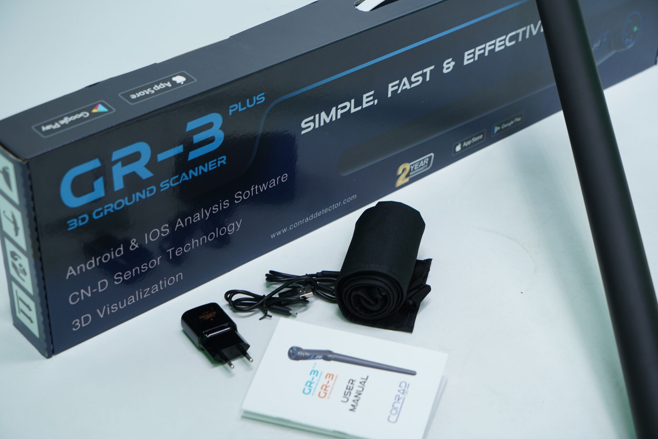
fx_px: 1279
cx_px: 329
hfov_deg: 28.8
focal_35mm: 70
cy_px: 220
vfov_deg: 19.5
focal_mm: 70
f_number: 5.6
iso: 800
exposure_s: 1/160
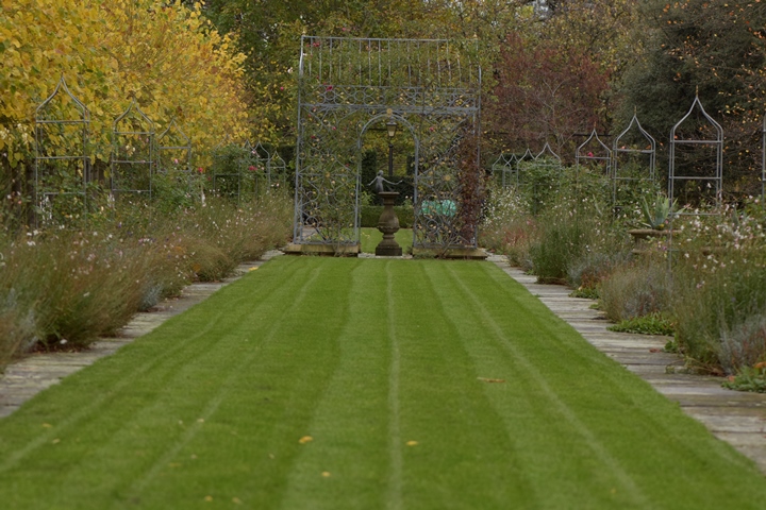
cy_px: 255
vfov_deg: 8.7
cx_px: 383
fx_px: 3351
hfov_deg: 13.0
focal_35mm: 158
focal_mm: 105
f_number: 5.6
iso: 200
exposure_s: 1/200
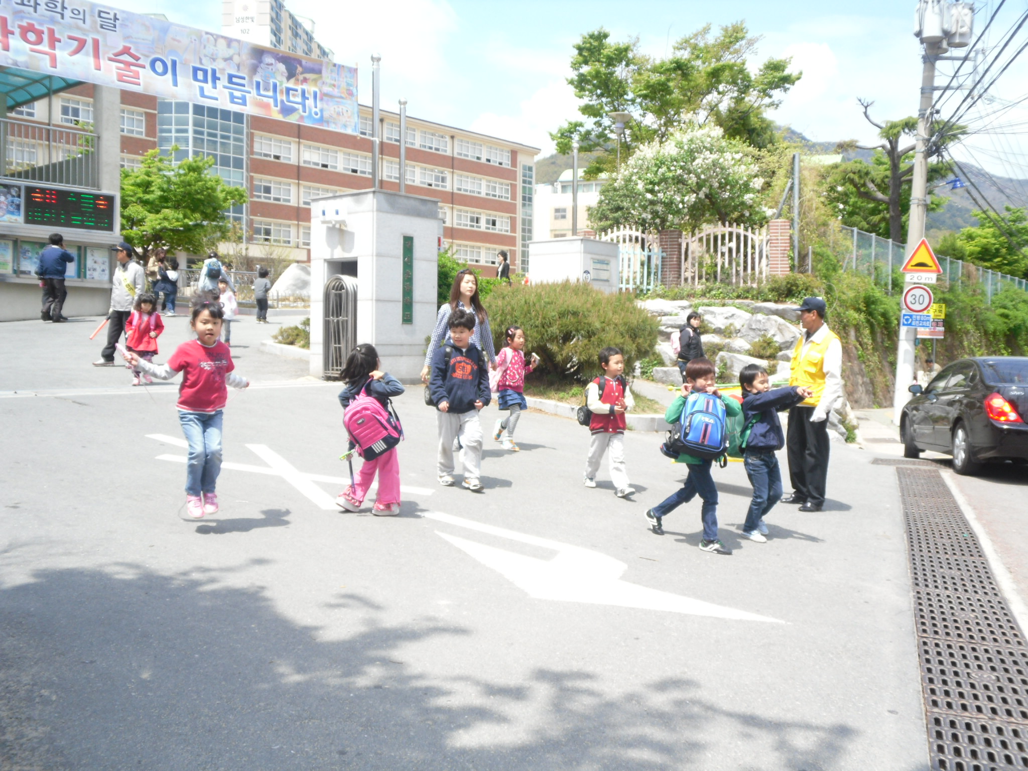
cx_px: 514
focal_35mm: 35
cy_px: 386
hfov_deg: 52.6
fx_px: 1039
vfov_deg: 40.7
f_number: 3.8
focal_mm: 6.36
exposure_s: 1/362
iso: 80
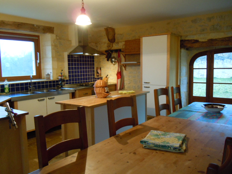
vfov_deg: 46.8
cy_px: 87
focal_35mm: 30
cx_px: 116
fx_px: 201
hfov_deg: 60.0
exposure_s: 1/8
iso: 400
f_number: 3.5
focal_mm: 5.4
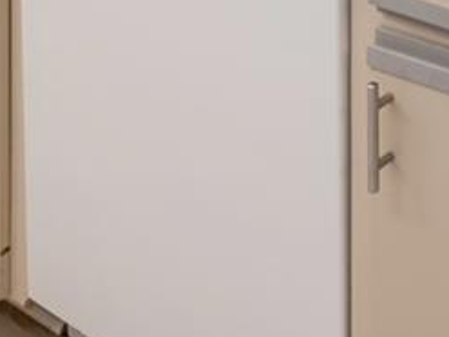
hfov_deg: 21.2
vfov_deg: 13.3
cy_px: -429
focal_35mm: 87
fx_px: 1128
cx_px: 512
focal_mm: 14
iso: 100
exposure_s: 1/8
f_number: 8
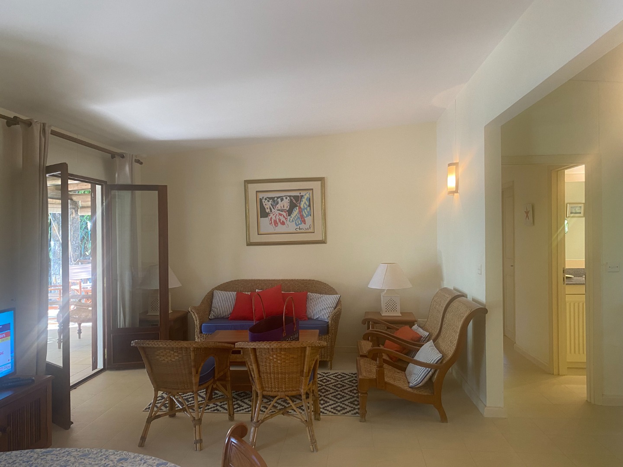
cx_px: 312
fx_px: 468
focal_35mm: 26
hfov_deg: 67.3
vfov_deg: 53.1
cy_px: 234
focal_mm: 4.25
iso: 125
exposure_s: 1/50
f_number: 1.8
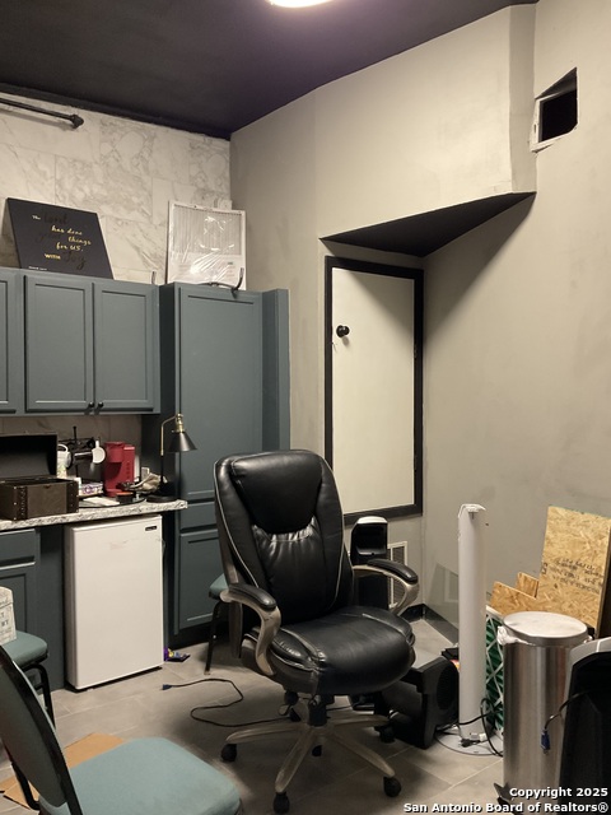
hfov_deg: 48.2
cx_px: 306
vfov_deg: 61.7
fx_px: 682
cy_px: 408
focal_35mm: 29
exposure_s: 1/40
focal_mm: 3
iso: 200
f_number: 1.8
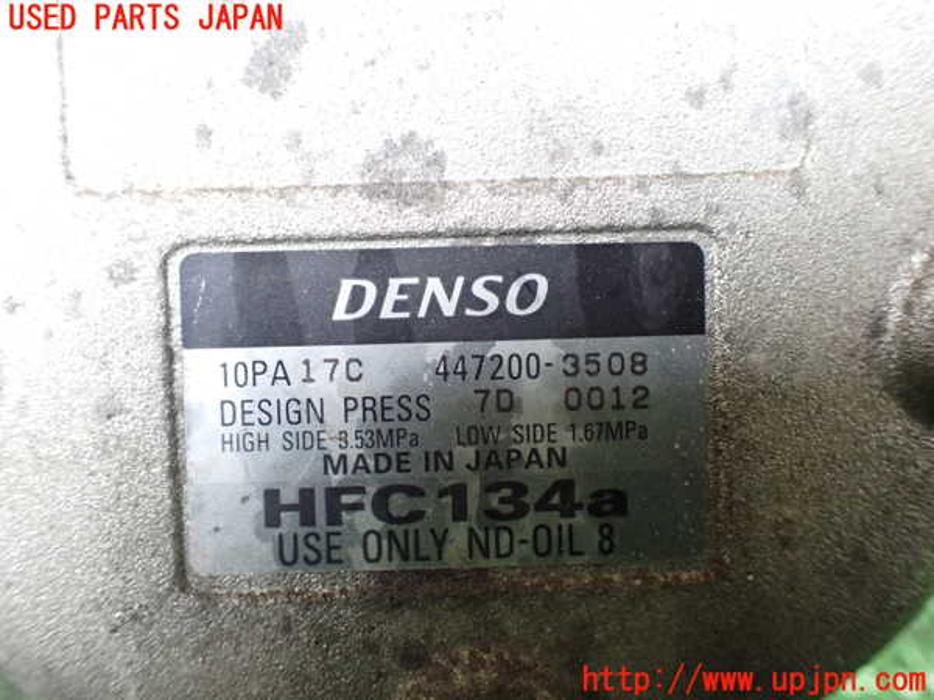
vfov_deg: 46.8
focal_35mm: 30
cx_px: 467
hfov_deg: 60.0
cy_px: 350
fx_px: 809
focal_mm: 5.4
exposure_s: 1/80
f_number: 2.3
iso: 800
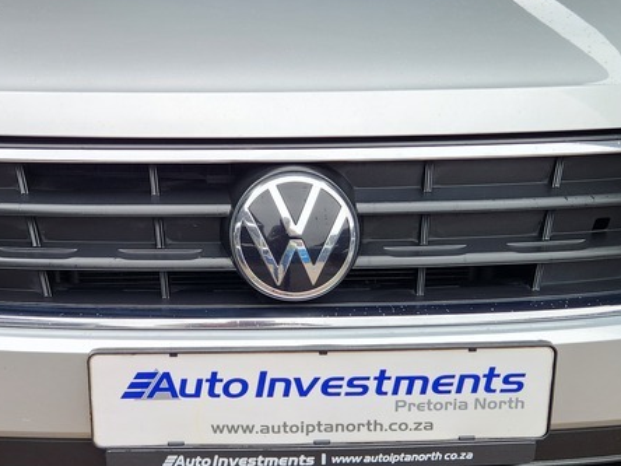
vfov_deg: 27.5
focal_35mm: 53
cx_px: 250
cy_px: 276
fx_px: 951
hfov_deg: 36.0
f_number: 1.8
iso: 20
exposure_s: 1/305
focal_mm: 5.4
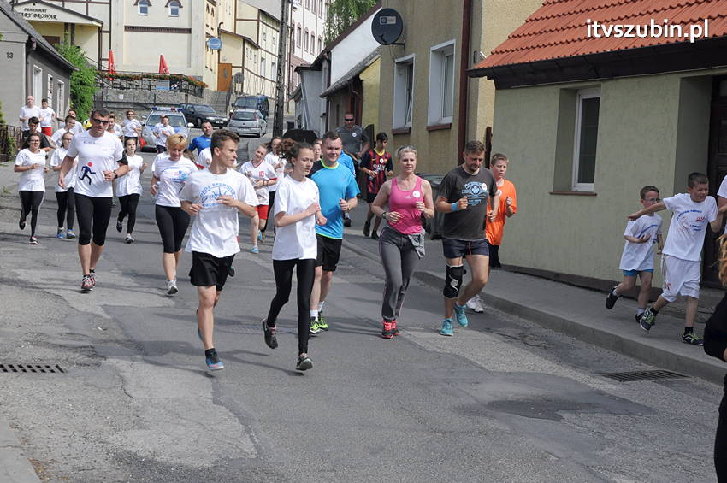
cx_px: 364
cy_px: 242
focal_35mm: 68
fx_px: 1362
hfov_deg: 29.9
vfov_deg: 20.1
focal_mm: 45
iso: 800
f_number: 13
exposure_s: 1/640
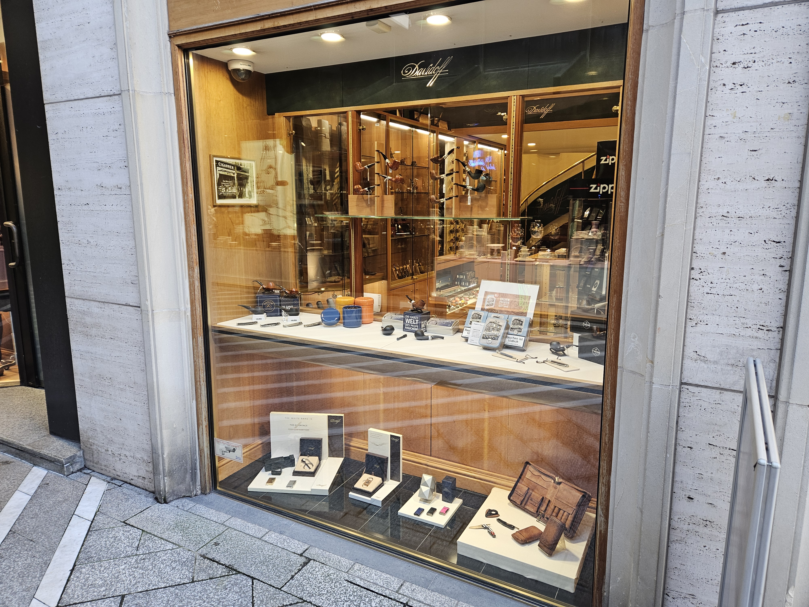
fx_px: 538
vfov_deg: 58.9
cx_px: 404
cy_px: 304
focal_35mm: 23
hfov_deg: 73.9
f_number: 1.8
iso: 125
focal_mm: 5.4
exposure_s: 1/100
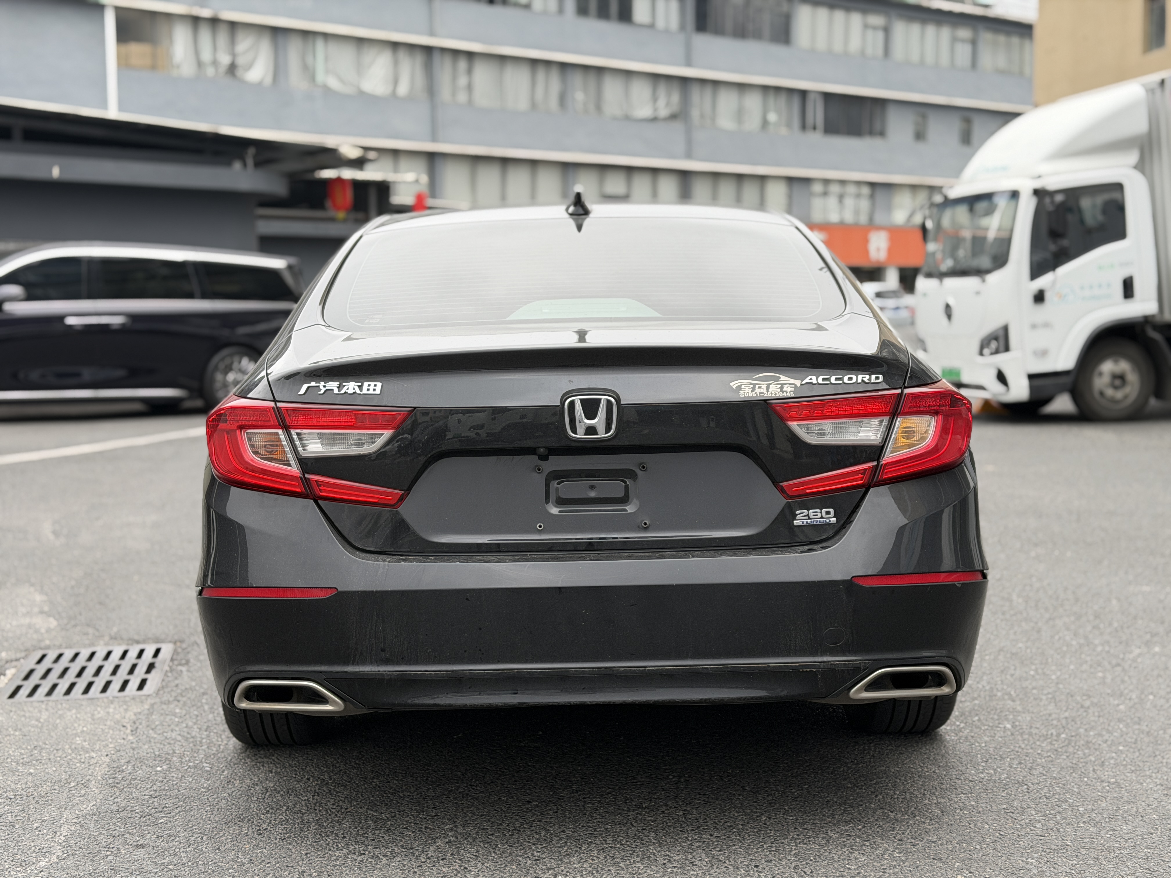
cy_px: 439
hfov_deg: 39.7
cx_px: 586
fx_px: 1624
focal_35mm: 48
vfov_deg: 30.3
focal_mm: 6.76
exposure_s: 1/545
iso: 64
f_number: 1.78
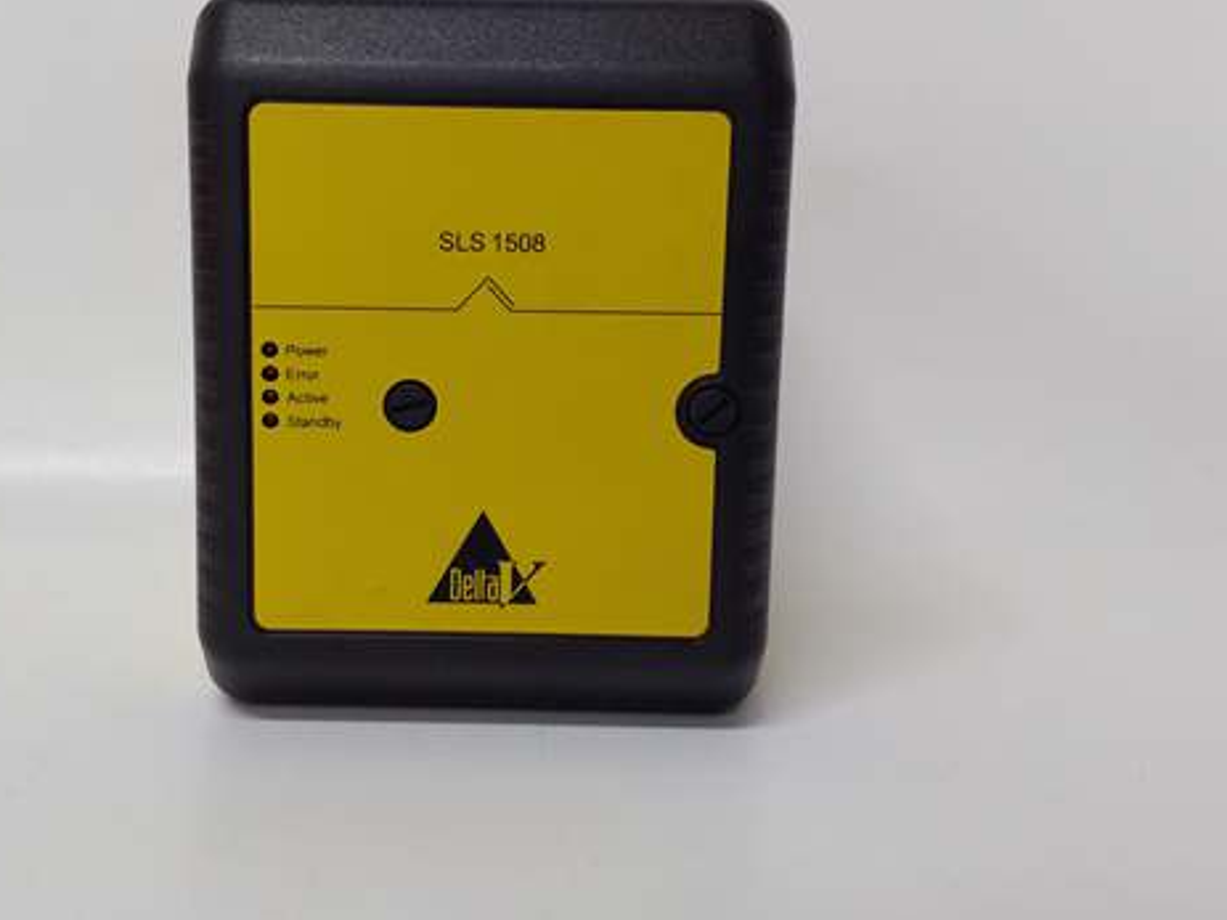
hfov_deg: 52.4
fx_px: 1240
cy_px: 339
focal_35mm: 35
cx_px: 504
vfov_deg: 40.4
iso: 157
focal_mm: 3.79
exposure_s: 1/33
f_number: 2
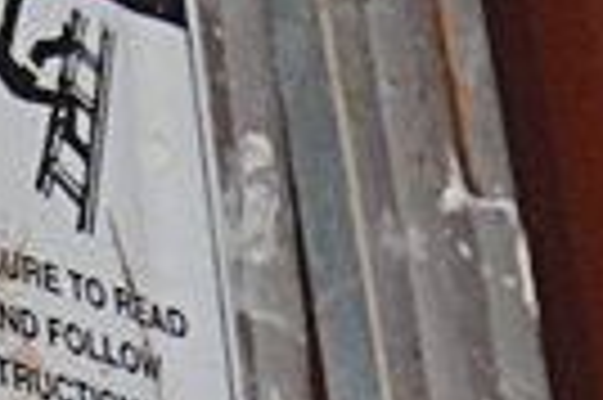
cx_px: -230
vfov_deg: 6.4
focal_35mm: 201
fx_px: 3363
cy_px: 1076
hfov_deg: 10.0
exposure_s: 1/60
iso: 1800
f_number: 3.5
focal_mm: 18
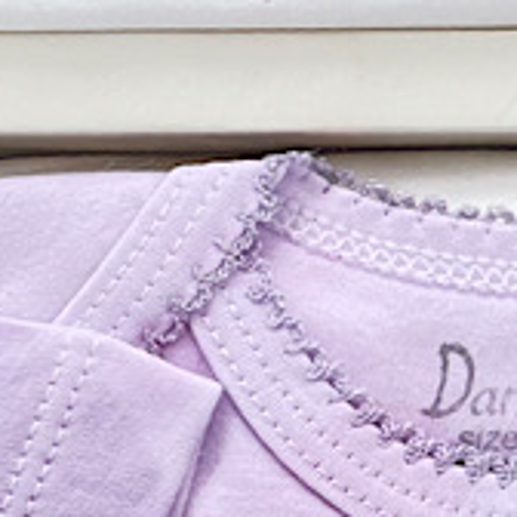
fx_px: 2366
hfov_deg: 11.4
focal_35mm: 140
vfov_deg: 12.5
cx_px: -489
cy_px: 169
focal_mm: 5.7
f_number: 1.5
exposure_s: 1/50
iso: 80
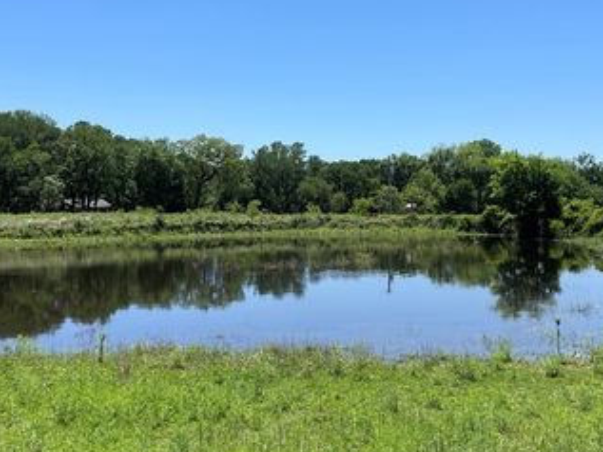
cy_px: 254
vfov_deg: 35.1
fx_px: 714
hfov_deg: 45.8
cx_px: 304
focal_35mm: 41
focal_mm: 4.2
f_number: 1.6
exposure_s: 1/3401
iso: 32
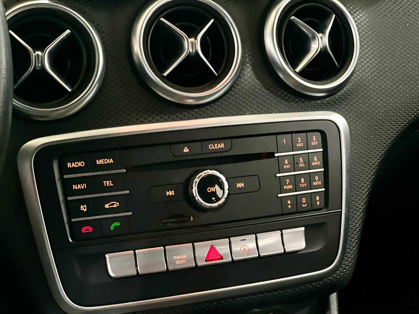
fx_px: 932
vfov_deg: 19.1
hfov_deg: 25.3
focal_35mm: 77
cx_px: 210
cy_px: 157
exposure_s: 1/15
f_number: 2.8
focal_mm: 9
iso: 1250
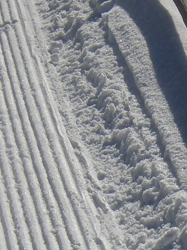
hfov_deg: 7.5
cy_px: 385
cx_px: 280
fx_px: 1406
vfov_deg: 9.8
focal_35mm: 195
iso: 100
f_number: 9.3
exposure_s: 1/800
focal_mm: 8.4
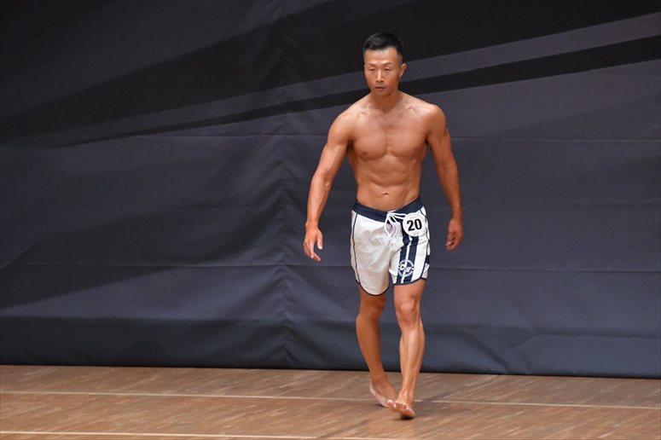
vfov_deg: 4.0
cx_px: 330
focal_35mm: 345
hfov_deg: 6.0
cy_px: 220
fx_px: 6332
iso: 6400
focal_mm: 230
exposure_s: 1/400
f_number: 5.6
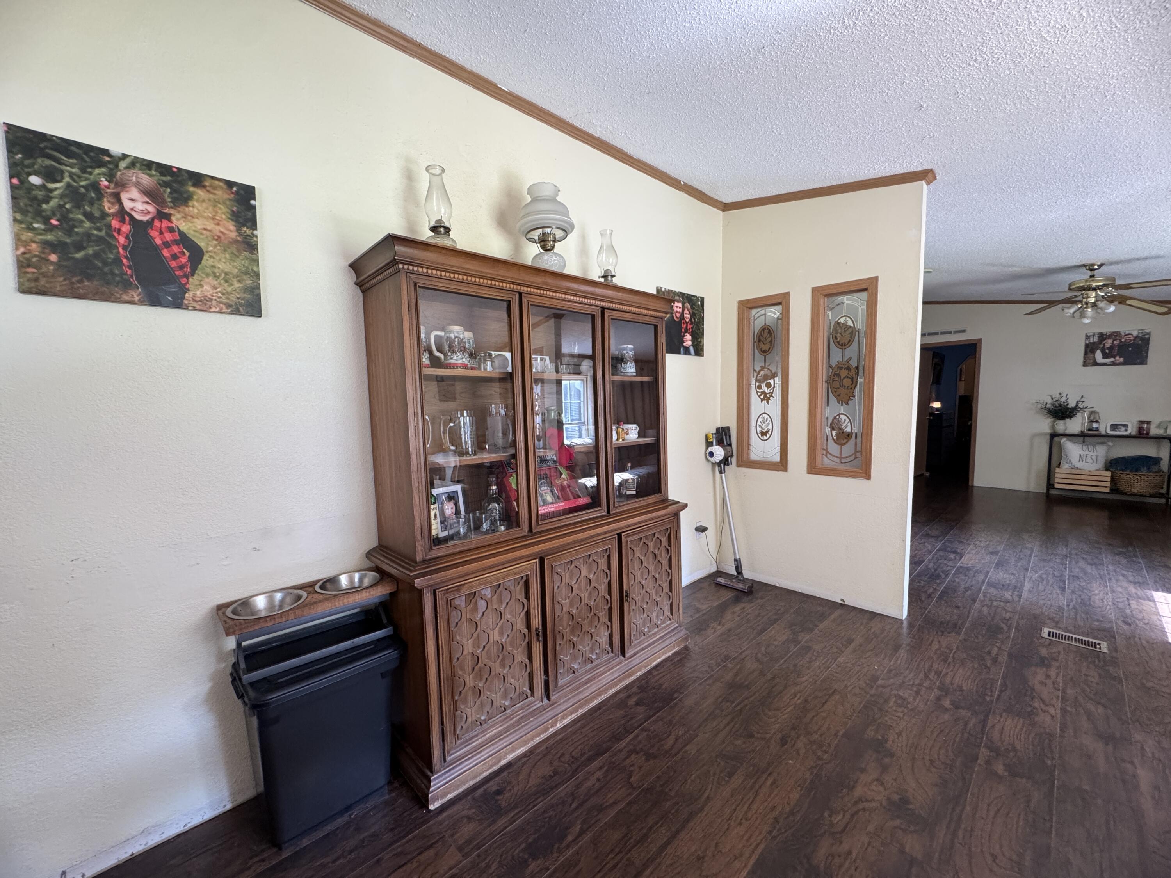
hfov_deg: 102.1
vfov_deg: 85.7
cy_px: 439
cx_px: 586
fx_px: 474
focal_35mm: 14
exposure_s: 1/91
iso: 320
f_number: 2.2
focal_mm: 2.22
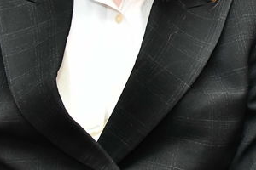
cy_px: -39
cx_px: 422
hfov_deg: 9.6
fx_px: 1458
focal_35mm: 205
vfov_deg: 6.7
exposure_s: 1/160
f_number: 6.3
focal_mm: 44
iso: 2500
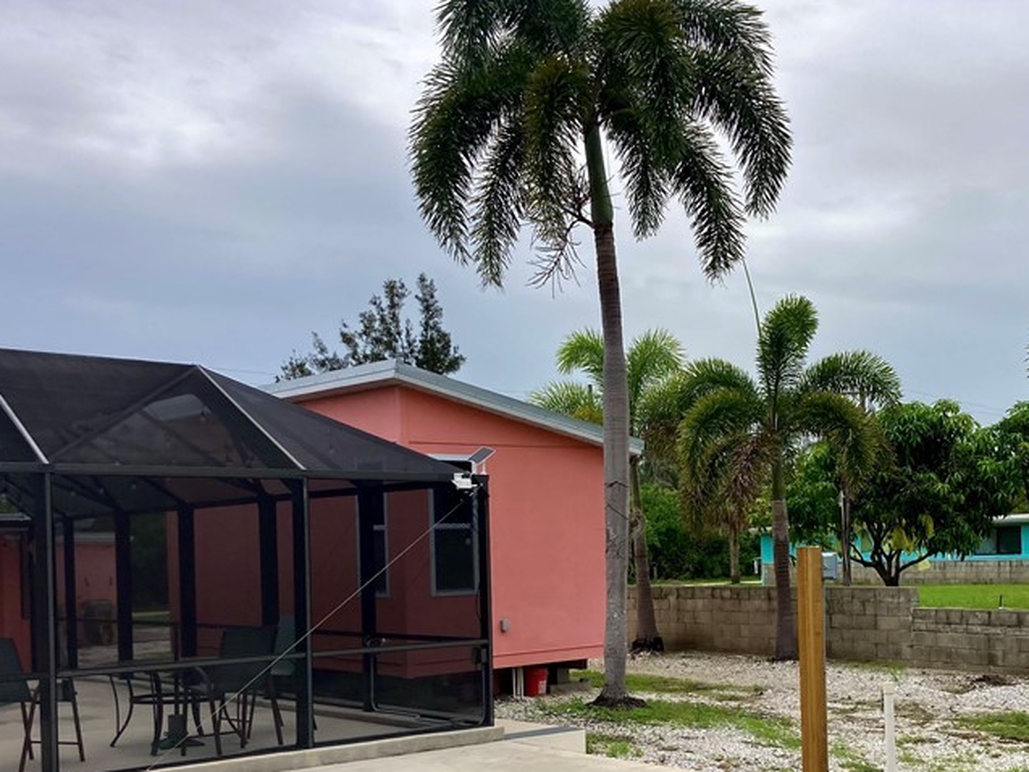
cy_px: 560
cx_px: 627
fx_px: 1338
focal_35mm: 45
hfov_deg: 41.8
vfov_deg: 31.7
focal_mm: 3.99
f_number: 1.8
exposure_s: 1/2288
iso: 20
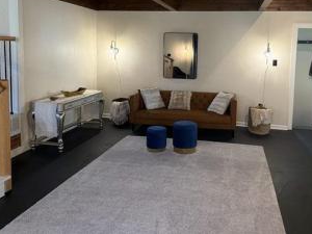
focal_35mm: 32
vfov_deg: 43.6
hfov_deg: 56.5
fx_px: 288
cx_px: 182
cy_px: 79
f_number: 1.78
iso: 250
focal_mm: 6.76
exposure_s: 1/60
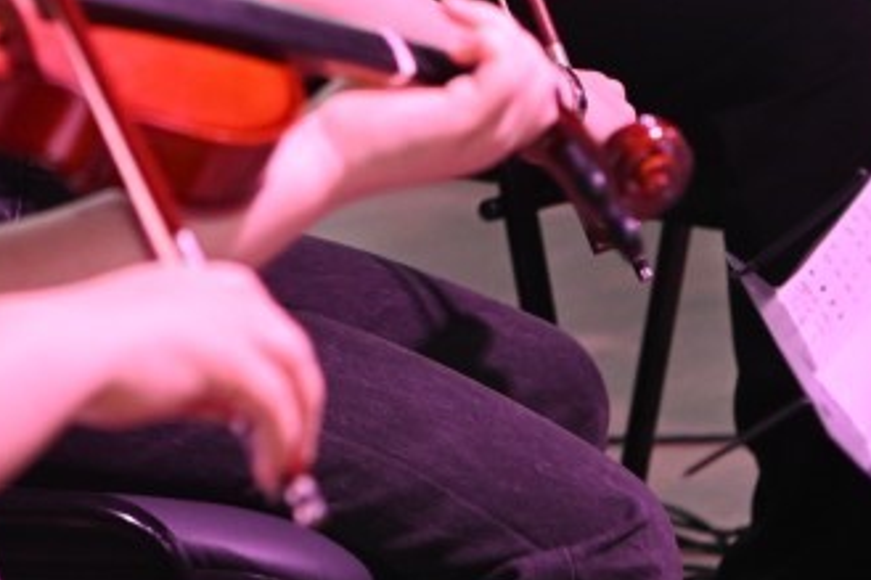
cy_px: -426
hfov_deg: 8.3
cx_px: -334
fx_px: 5924
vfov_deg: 5.5
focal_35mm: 245
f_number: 2.8
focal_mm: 70
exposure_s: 1/200
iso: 2000
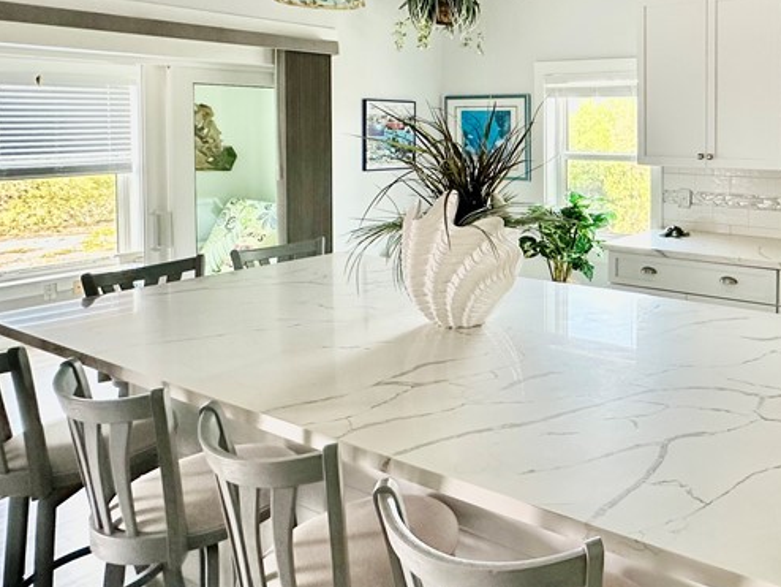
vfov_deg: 46.4
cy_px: 142
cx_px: 727
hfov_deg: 52.7
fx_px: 655
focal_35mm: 29
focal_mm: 2.22
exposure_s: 1/60
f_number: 2.2
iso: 160
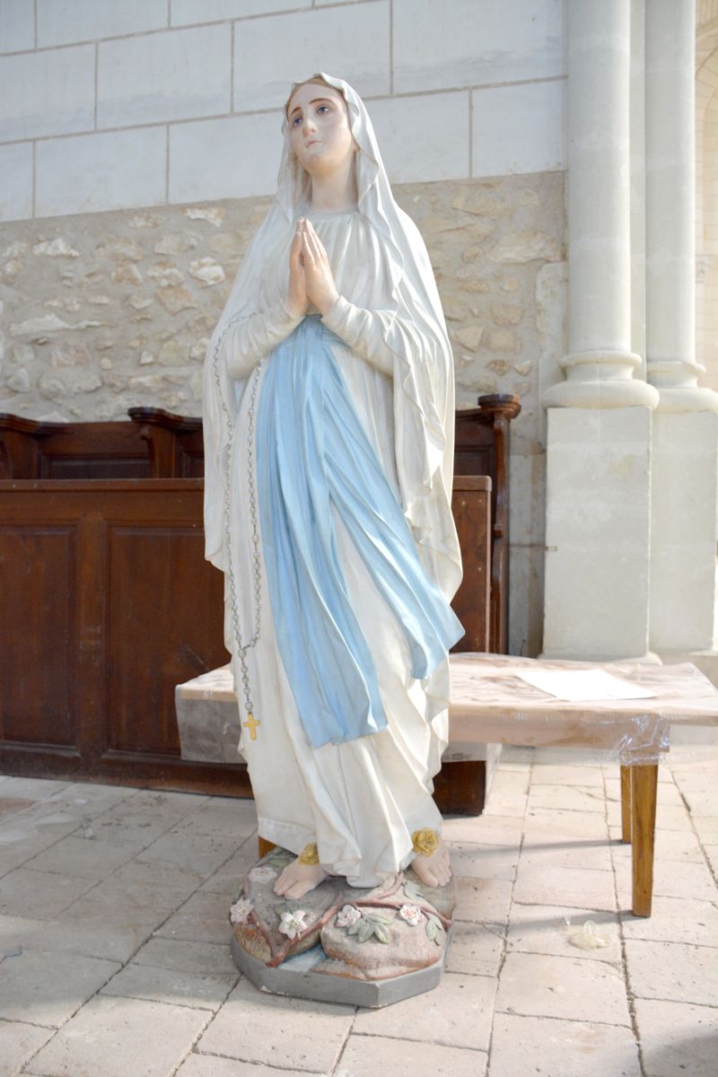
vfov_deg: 61.9
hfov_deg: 43.6
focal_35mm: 30
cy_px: 538
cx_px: 359
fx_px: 897
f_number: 4
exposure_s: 1/15
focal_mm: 20
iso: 900
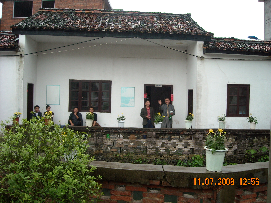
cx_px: 136
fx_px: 274
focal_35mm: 35
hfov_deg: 52.6
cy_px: 102
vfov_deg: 40.7
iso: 80
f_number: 2.8
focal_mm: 5.7
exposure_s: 1/60
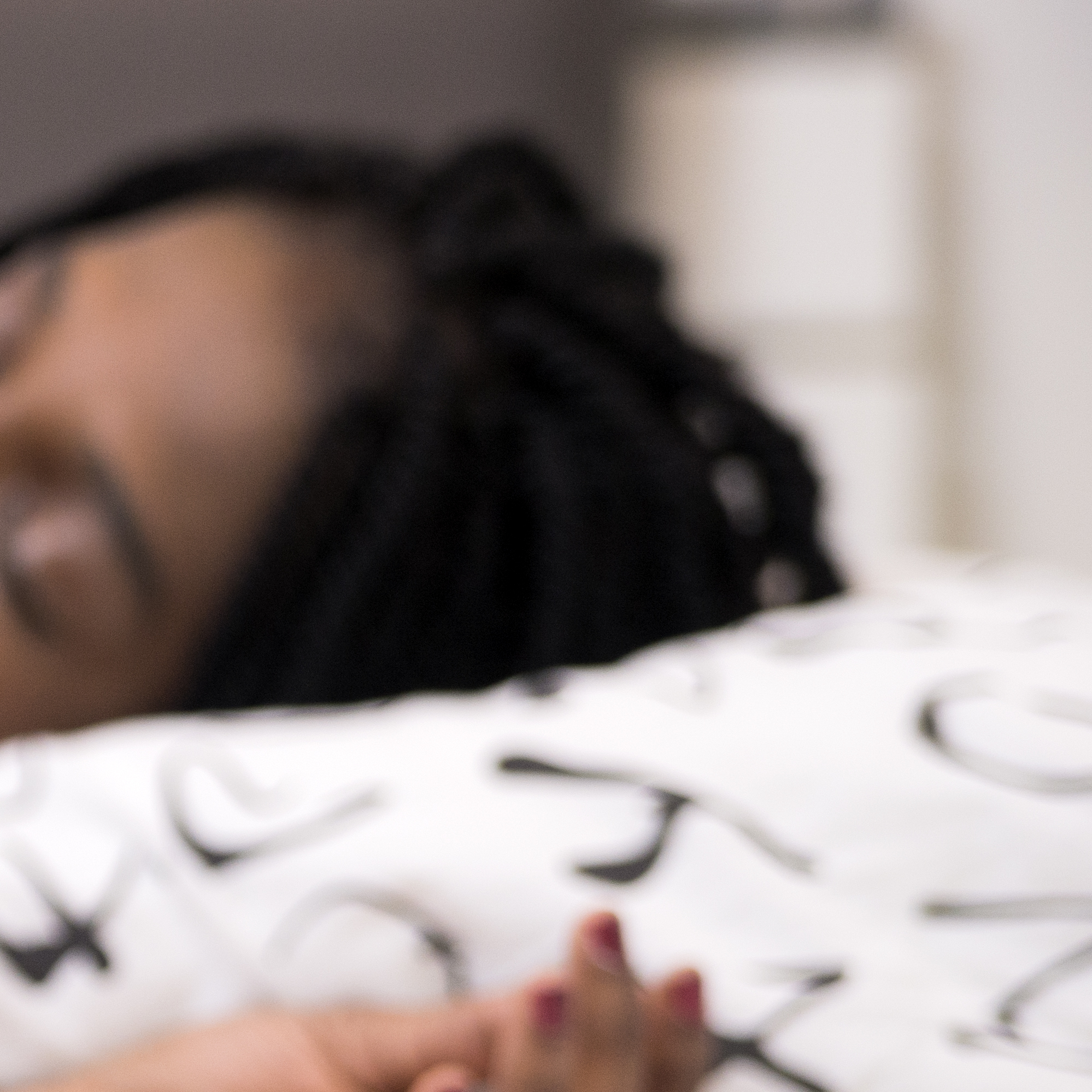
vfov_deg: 9.1
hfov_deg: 8.9
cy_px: 808
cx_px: -520
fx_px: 6853
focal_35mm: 192
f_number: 3.5
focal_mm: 75
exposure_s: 1/125
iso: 500
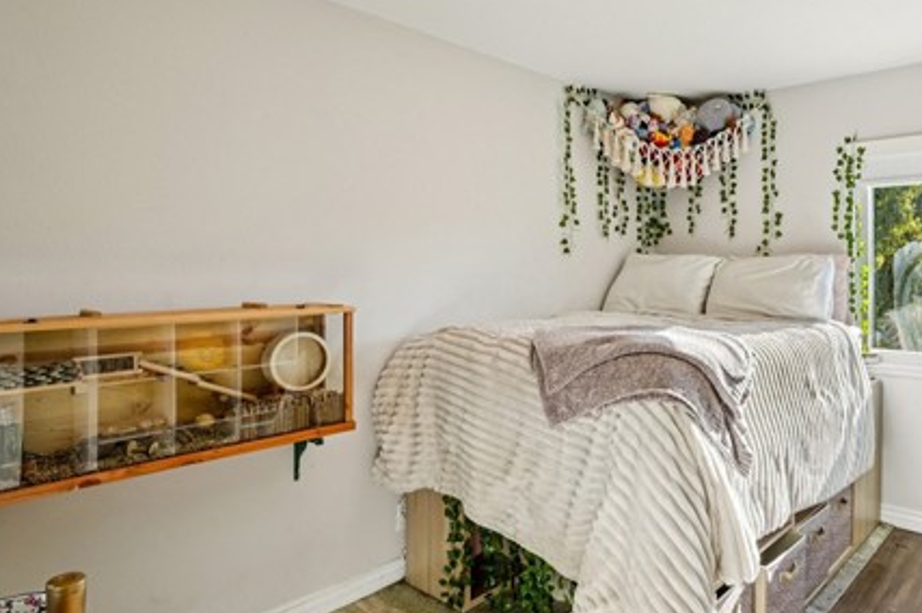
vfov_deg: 52.8
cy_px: 255
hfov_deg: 70.9
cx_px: 637
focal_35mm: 24
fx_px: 614
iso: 400
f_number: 8
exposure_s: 1/60
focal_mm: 16
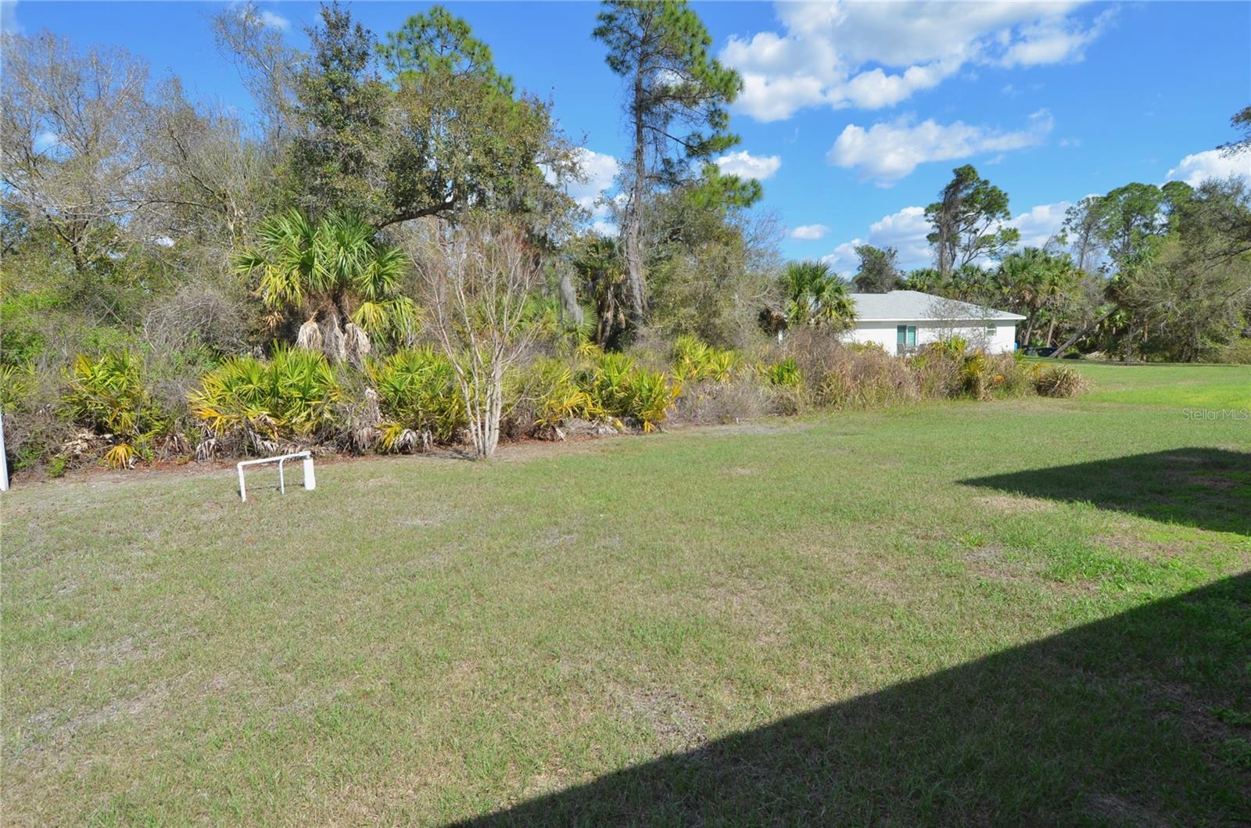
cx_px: 626
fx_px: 1248
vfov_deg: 36.7
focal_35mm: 36
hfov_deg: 53.2
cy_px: 414
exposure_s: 1/250
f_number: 8
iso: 100
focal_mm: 24
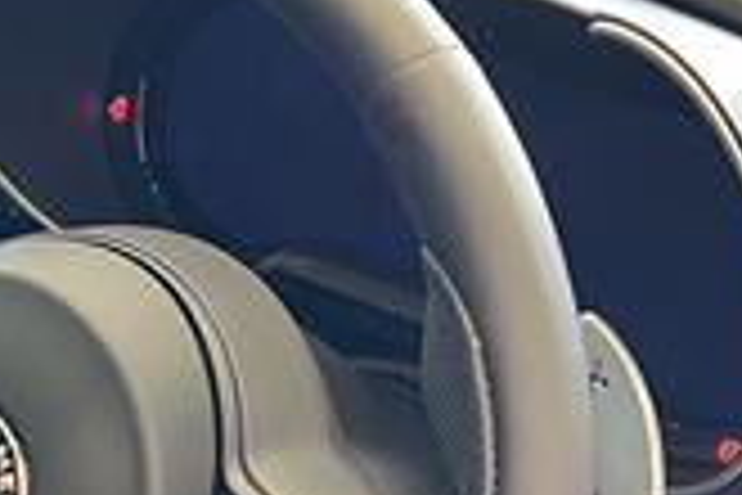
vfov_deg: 12.8
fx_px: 2164
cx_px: -148
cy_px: 522
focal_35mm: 105
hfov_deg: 18.4
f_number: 1.5
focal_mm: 5.7
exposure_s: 1/60
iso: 200
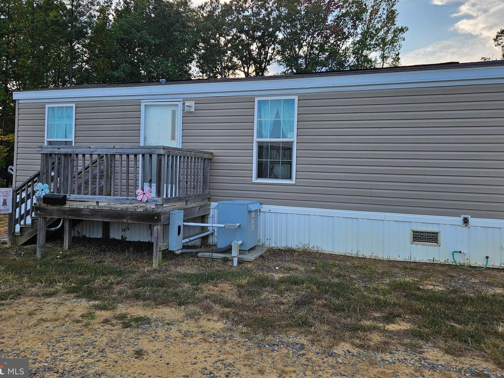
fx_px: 393
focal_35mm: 27
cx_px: 252
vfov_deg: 51.2
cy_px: 160
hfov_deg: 65.3
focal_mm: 5.4
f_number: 1.8
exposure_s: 1/598
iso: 32
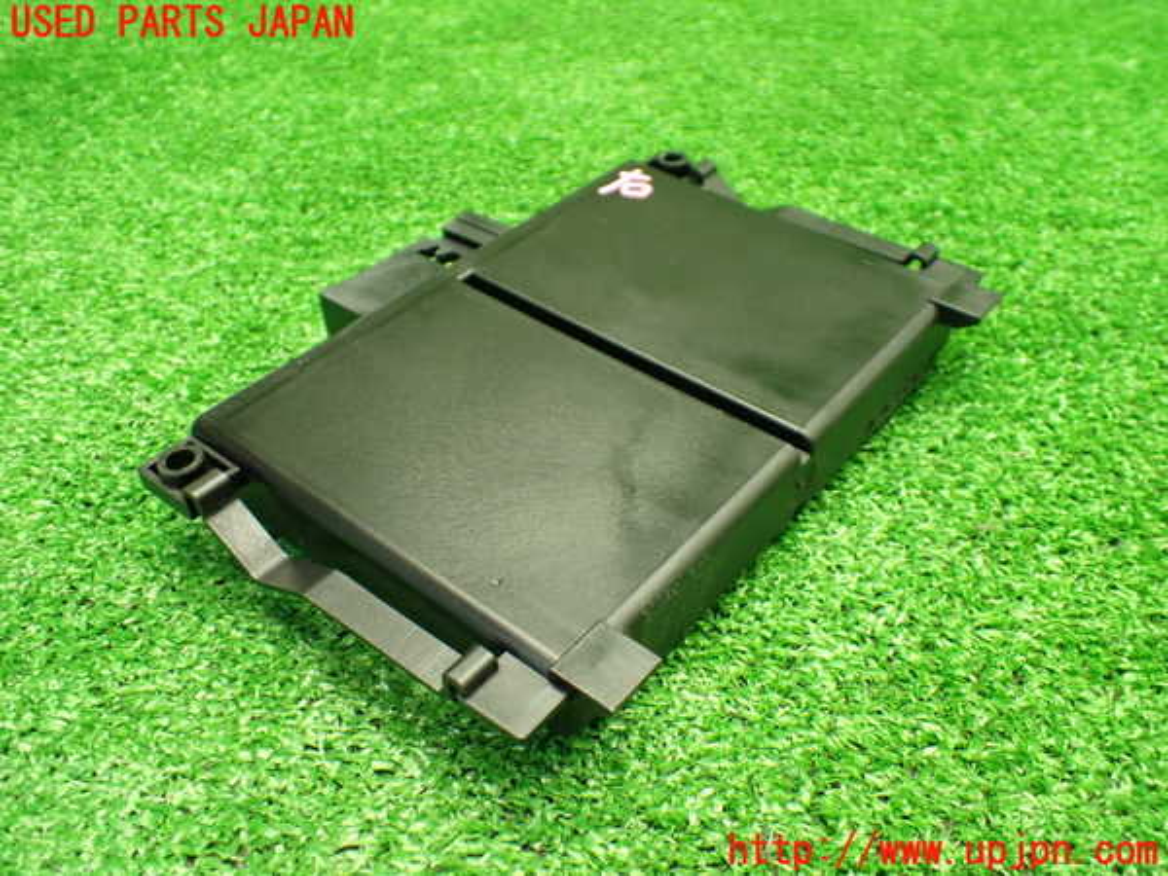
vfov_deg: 46.8
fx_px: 1012
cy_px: 438
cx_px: 584
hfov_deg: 60.0
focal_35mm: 30
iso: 800
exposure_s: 1/80
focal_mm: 5.4
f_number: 2.3
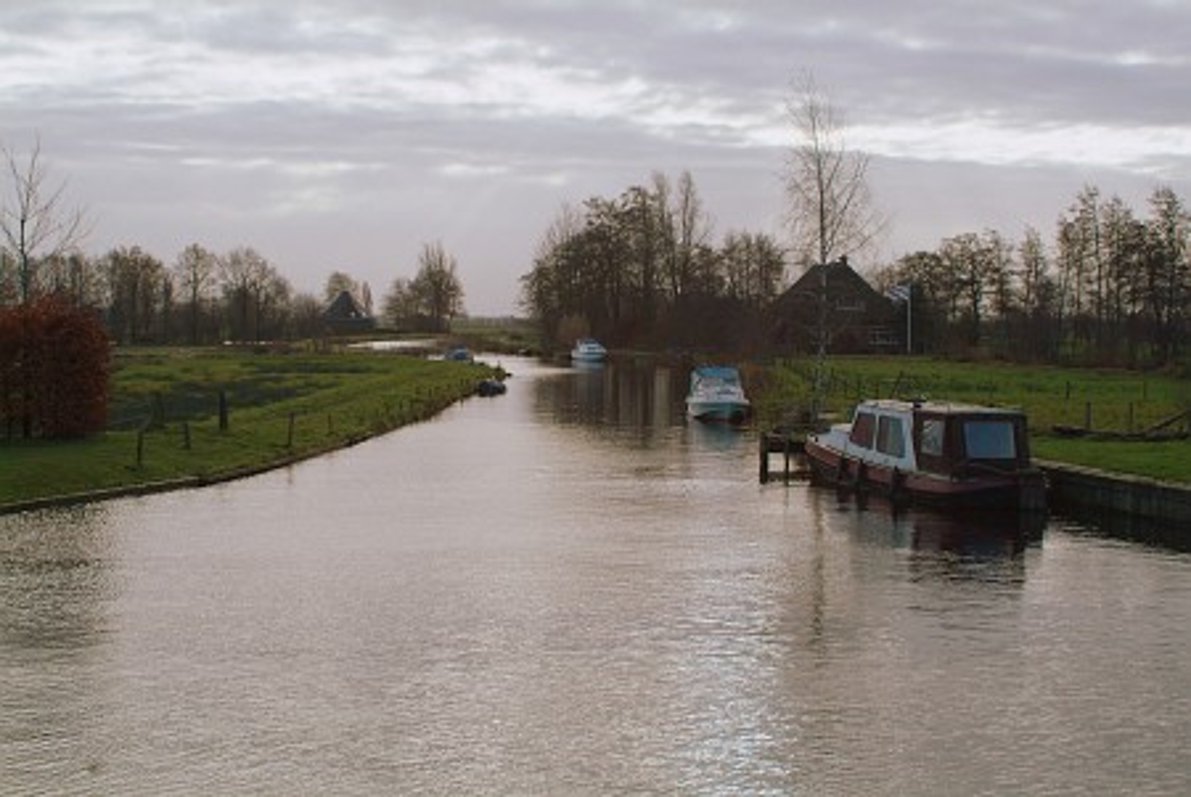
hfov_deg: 37.5
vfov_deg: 25.6
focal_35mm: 53
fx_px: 1755
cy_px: 398
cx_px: 596
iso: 400
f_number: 6.7
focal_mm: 35
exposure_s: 1/1000
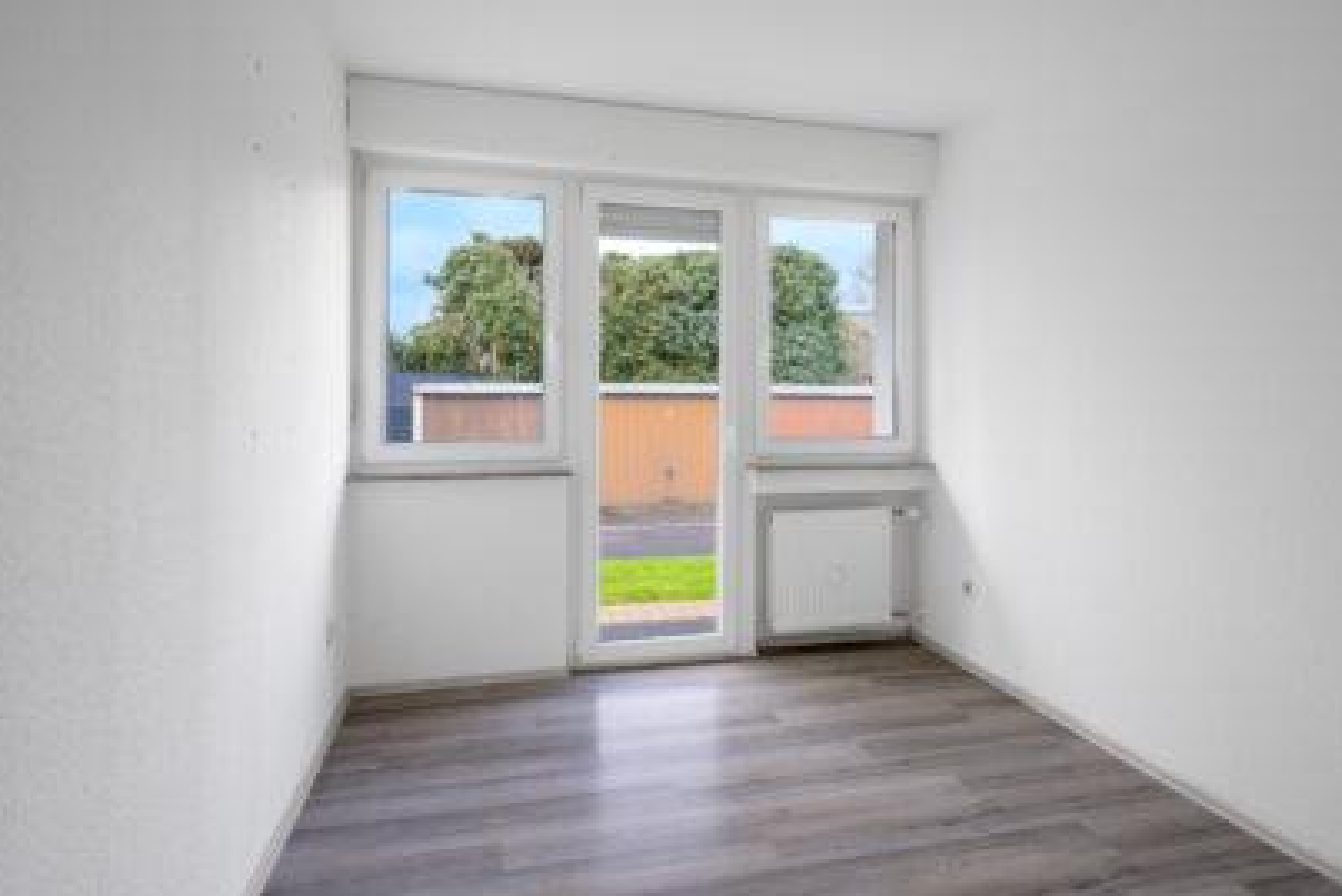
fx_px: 880
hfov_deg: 74.3
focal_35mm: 24
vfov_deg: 53.7
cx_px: 763
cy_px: 383
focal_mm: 19.5
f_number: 9
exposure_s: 1/40
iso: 250
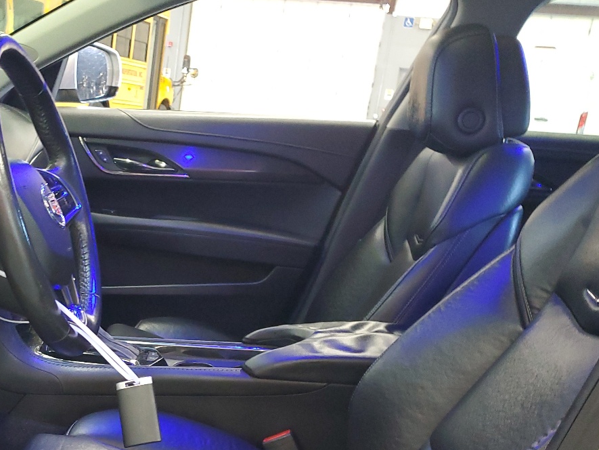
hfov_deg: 39.1
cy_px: 385
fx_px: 813
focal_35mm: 47
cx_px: 135
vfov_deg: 29.9
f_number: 1.5
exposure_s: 1/24
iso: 285
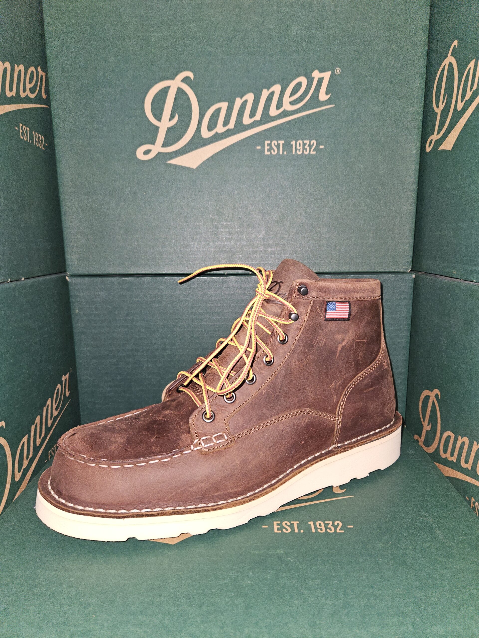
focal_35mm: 23
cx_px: 240
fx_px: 424
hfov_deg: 58.9
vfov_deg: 73.9
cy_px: 319
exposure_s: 1/40
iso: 80
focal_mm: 5.4
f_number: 1.8
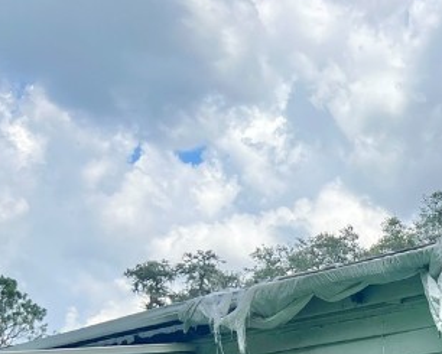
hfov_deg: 20.4
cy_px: 462
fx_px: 1112
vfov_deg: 17.0
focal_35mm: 85
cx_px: 588
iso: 50
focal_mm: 5.7
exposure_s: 1/5319
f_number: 1.5
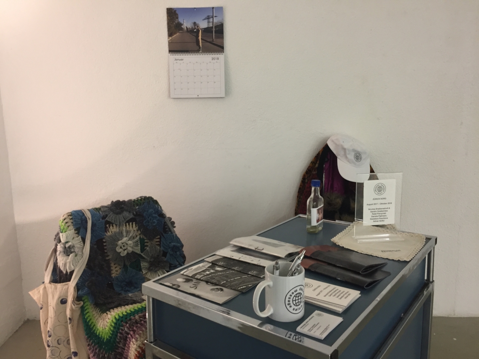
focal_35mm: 29
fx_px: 401
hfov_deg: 61.7
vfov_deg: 48.2
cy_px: 180
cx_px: 240
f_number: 2.2
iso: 125
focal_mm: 4.15
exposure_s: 1/33
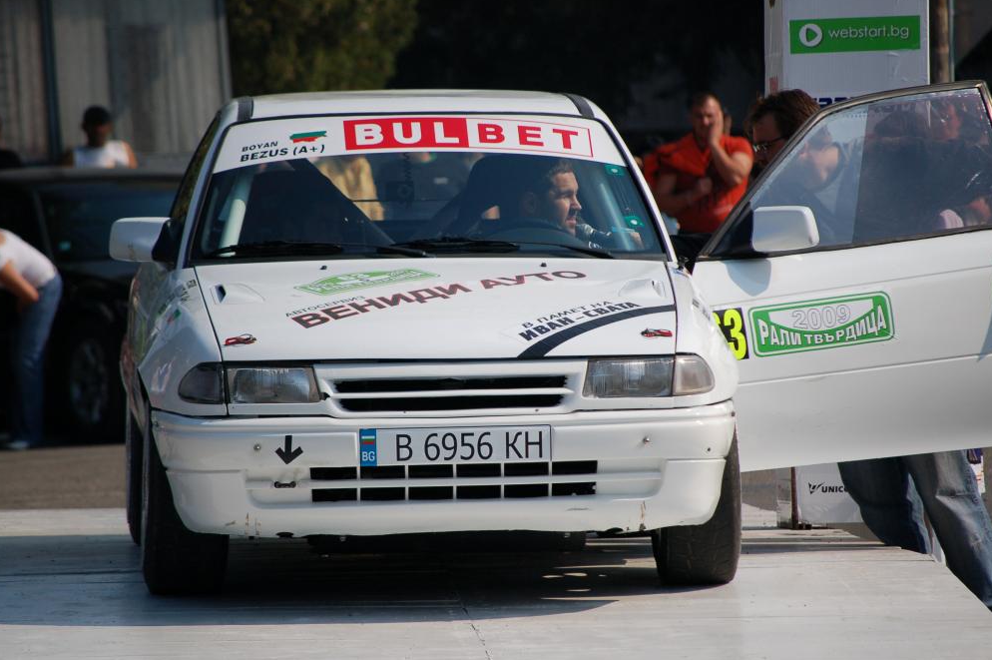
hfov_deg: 6.7
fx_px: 8507
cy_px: 333
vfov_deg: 4.4
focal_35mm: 309
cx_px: 501
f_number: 5.6
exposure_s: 1/2000
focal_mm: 200
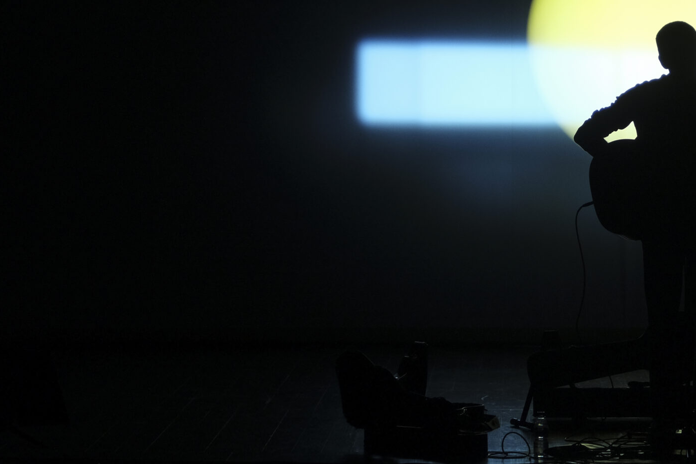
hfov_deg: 9.3
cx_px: 608
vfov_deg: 6.2
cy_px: 163
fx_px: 4273
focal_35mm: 221
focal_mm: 80
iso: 800
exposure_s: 1/80
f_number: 4
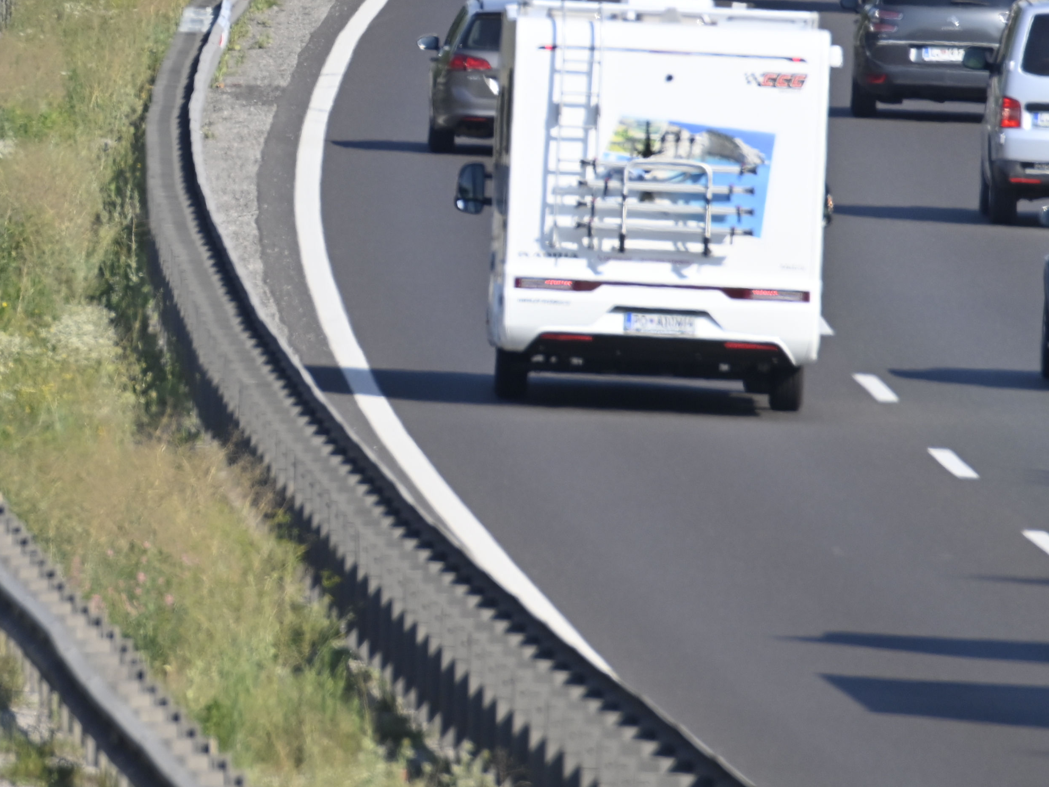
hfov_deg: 1.4
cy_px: 0
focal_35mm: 1407
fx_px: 42642
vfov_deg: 1.1
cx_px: 56
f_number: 9
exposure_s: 1/800
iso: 400
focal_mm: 600
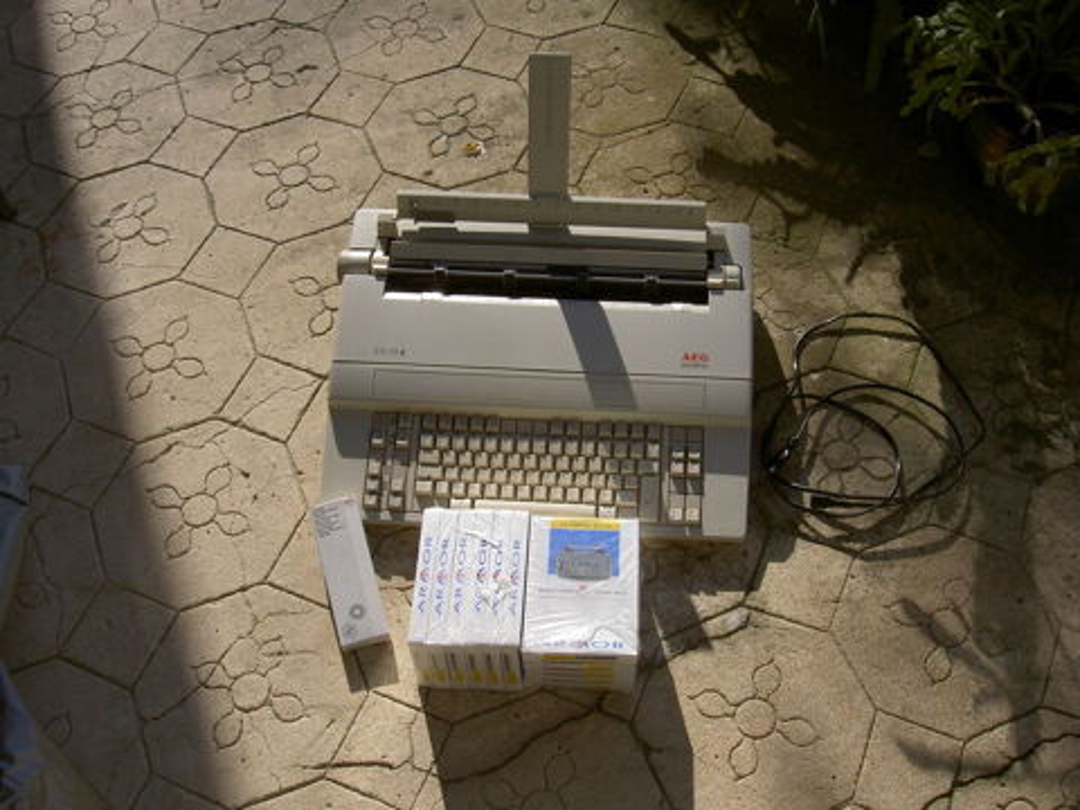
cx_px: 540
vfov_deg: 36.8
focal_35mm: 39
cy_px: 405
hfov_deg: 47.9
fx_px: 1217
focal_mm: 8
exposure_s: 1/500
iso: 50
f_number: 4.7
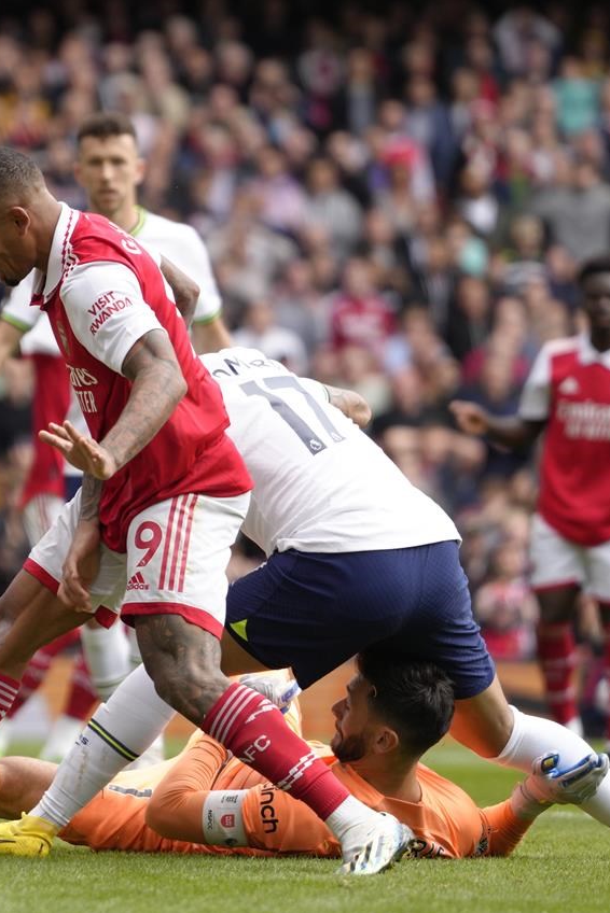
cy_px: 457
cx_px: 195
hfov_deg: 5.3
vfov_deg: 7.9
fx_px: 6628
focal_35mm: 261
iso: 400
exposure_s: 1/2000
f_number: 2.8
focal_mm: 173
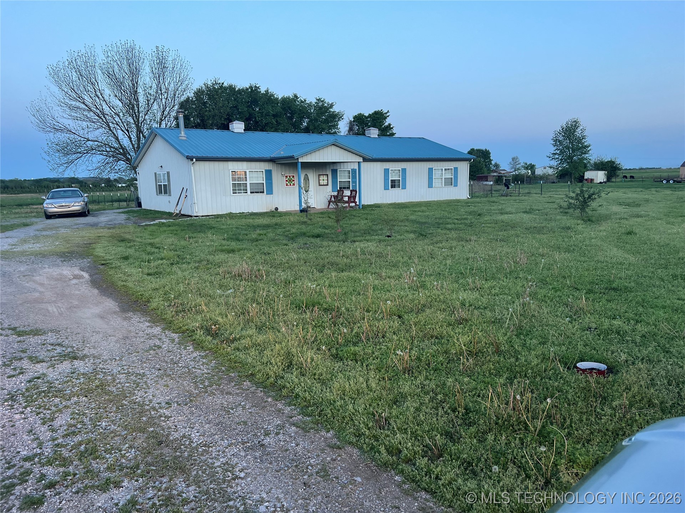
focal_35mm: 26
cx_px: 342
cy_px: 256
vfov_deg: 53.1
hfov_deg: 67.3
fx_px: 515
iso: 100
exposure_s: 1/121
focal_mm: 5.7
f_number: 1.5
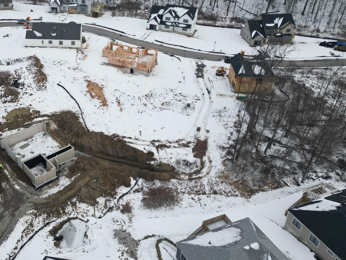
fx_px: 400
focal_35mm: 40
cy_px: 90
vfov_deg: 35.7
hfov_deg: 45.5
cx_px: 96
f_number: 1.7
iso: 150
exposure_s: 1/2500
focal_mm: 6.72
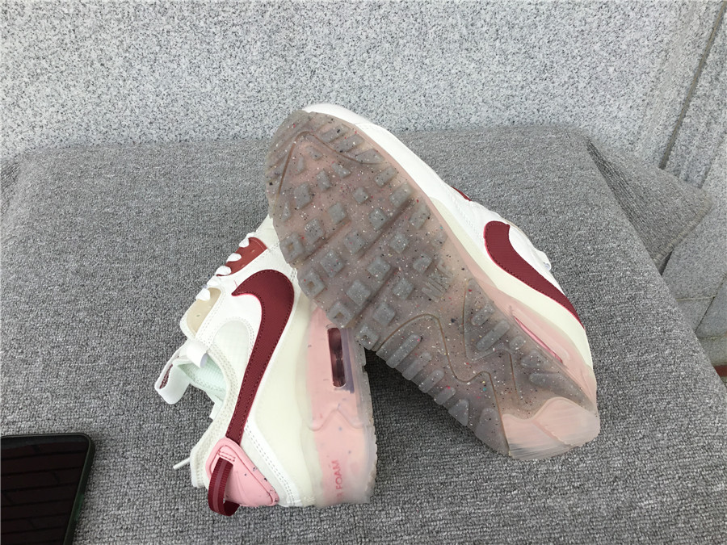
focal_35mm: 31
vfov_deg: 45.4
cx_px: 364
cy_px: 272
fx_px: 651
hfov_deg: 58.4
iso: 25
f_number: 2.4
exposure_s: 1/187
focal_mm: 3.3
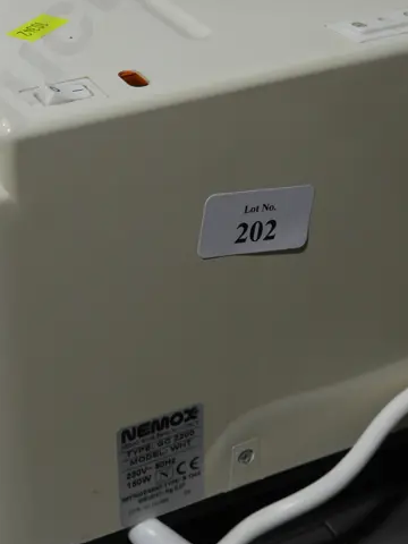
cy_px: 67
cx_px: 36
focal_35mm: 64
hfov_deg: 22.3
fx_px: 1006
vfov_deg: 29.2
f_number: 4.5
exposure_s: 1/160
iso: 200
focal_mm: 15
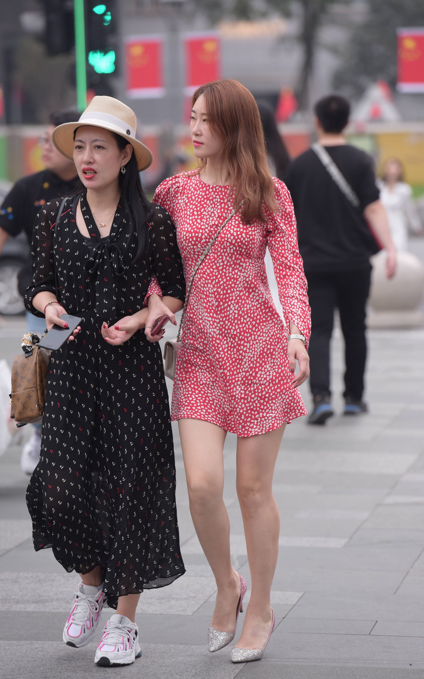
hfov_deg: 6.9
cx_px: 223
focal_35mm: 189
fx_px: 3494
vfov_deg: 11.1
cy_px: 339
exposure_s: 1/800
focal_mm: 185
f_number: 4
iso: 400
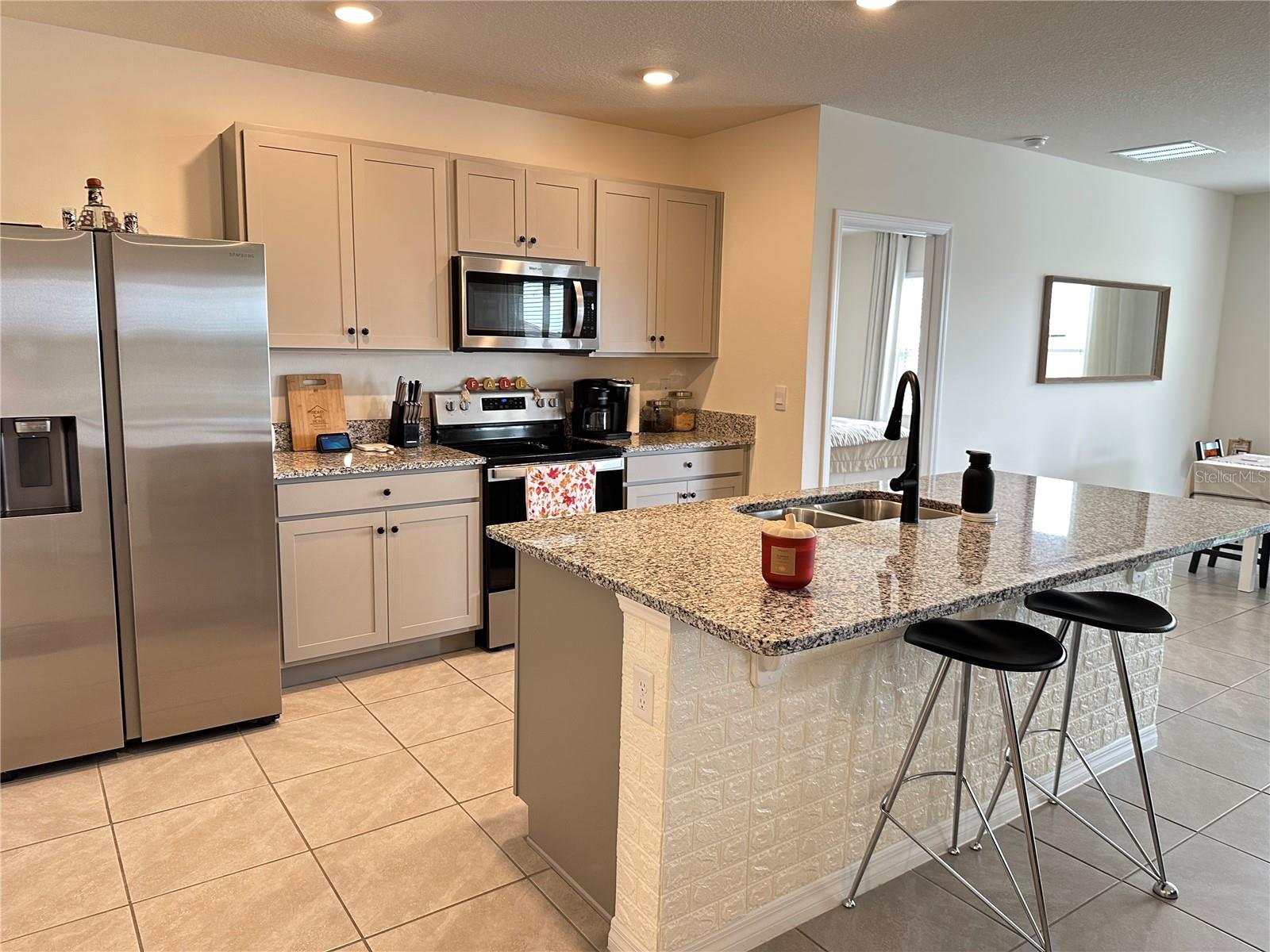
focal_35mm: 24
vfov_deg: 56.8
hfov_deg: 71.6
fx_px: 881
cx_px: 635
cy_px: 476
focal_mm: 6.86
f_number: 1.78
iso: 200
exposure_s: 1/60
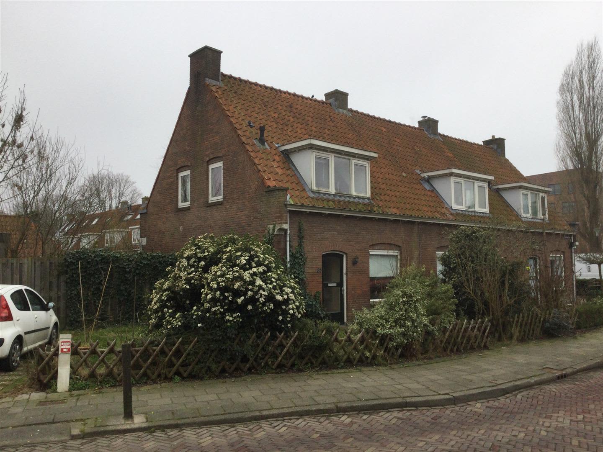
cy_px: 226
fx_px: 540
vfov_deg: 45.4
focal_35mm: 31
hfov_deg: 58.4
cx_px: 302
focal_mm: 3.3
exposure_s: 1/100
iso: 32
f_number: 2.4
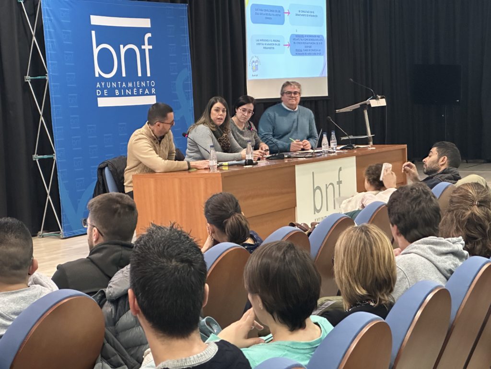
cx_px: 246
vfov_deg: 19.1
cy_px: 184
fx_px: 1092
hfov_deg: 25.3
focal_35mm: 77
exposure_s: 1/34
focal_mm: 9
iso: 1250
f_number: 2.8
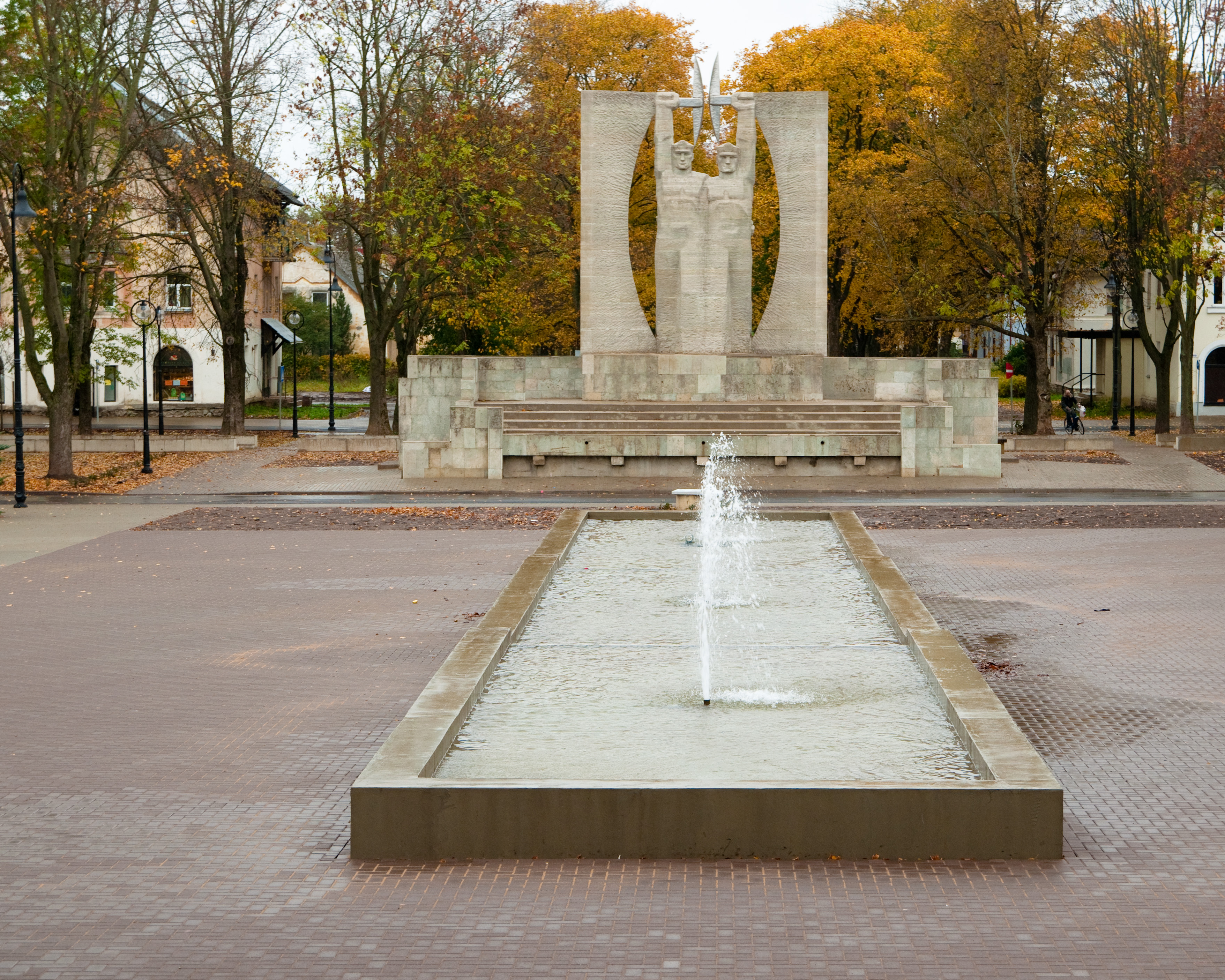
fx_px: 3082
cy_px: 489
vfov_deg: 18.1
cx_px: 715
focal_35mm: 85
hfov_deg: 22.5
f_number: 5
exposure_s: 1/125
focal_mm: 50
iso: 250
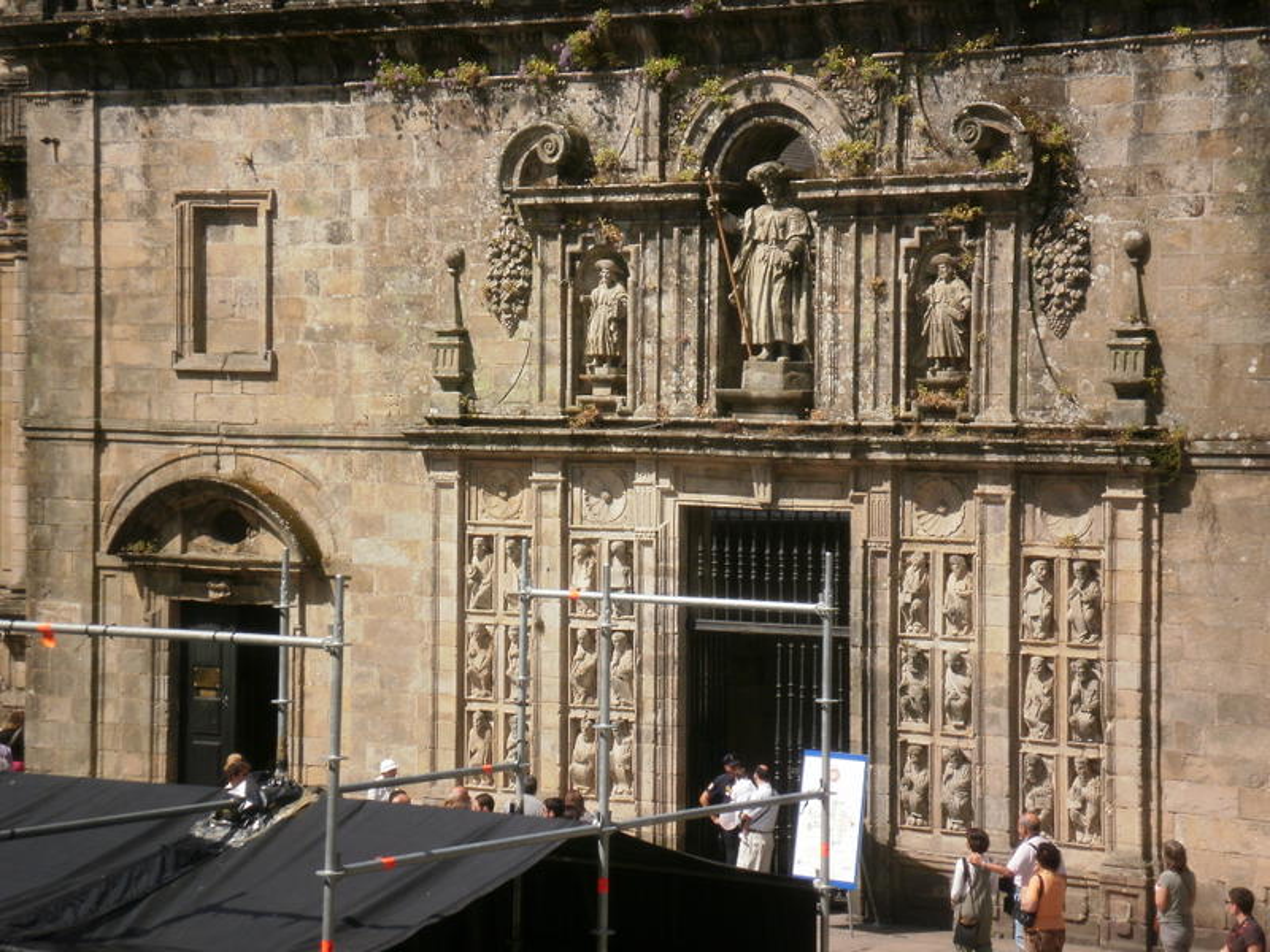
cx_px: 635
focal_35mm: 90
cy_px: 476
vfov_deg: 16.4
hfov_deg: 21.8
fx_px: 3302
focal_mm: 15.91
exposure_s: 1/500
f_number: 5.5
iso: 100
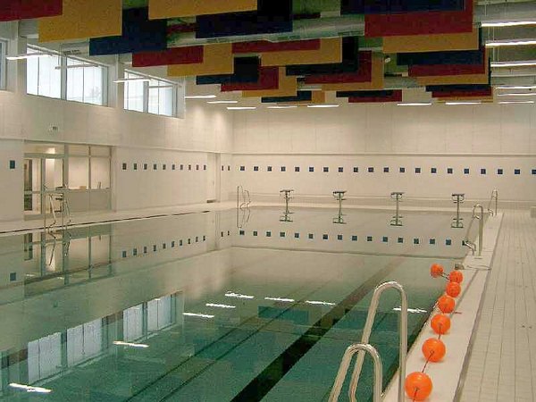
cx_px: 268
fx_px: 573
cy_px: 201
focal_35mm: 37
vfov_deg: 38.7
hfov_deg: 50.1
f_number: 2.6
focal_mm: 7.6
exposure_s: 1/160
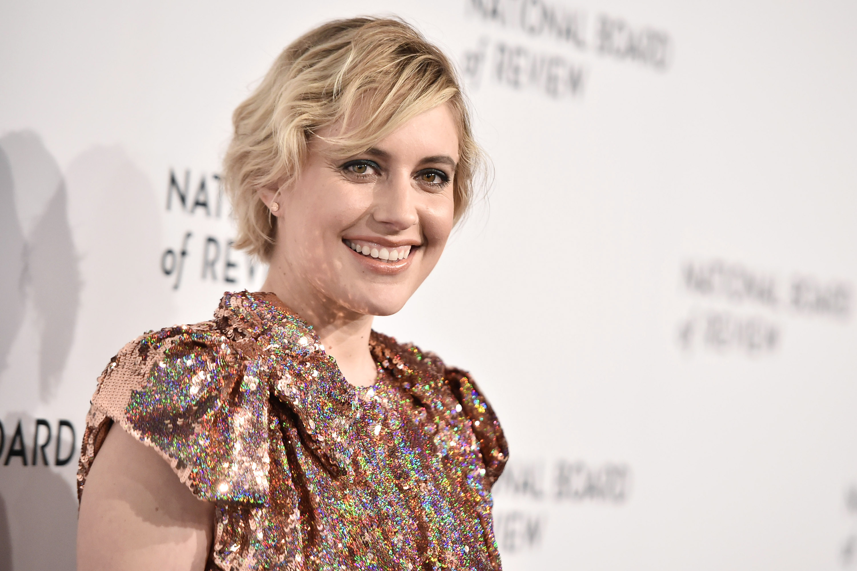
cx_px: 428
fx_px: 4045
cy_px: 286
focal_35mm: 170
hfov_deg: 12.1
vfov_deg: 8.1
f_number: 2.8
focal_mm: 170
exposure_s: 1/250
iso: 3200
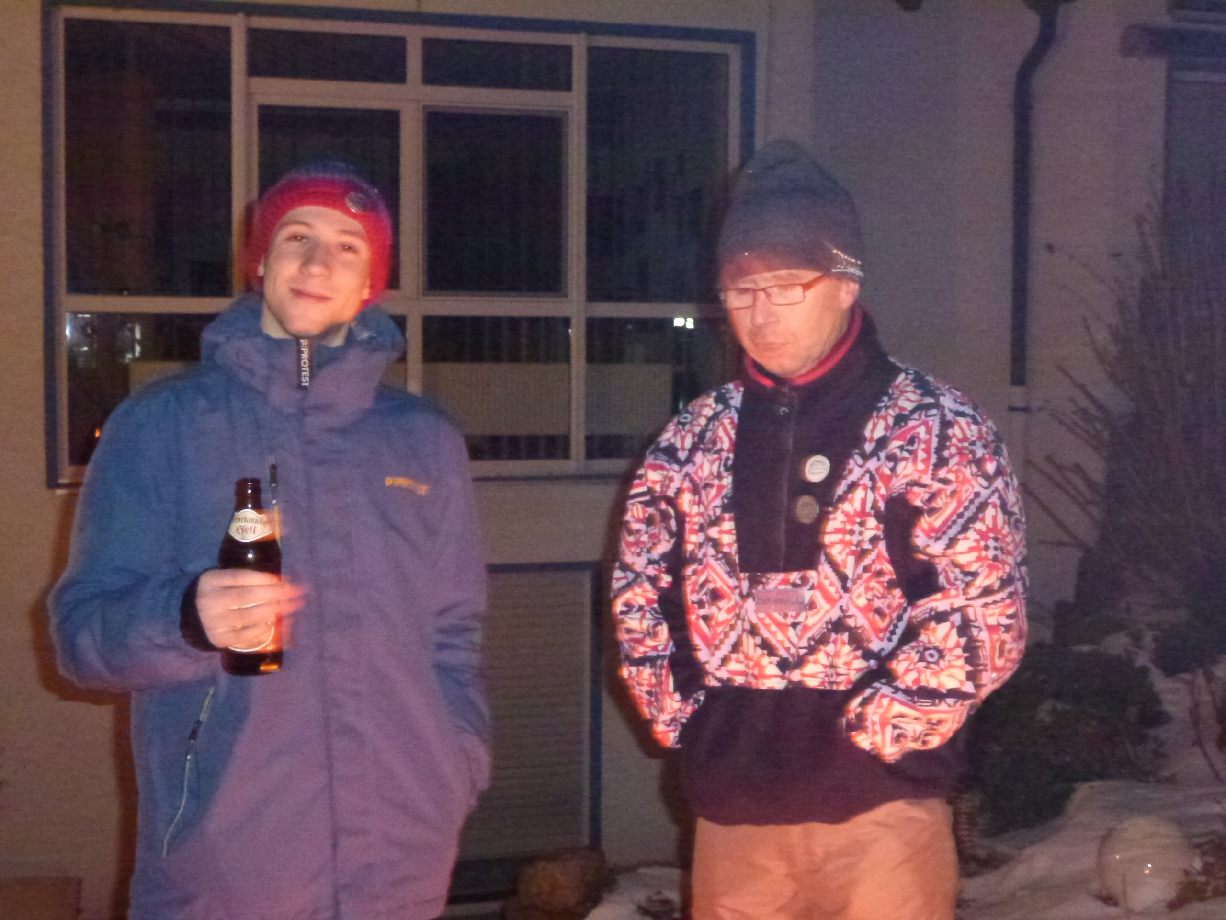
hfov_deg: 38.9
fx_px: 1735
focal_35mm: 49
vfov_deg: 29.7
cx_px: 613
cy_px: 460
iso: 1600
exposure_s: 1/8
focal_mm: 8.7
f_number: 4.1
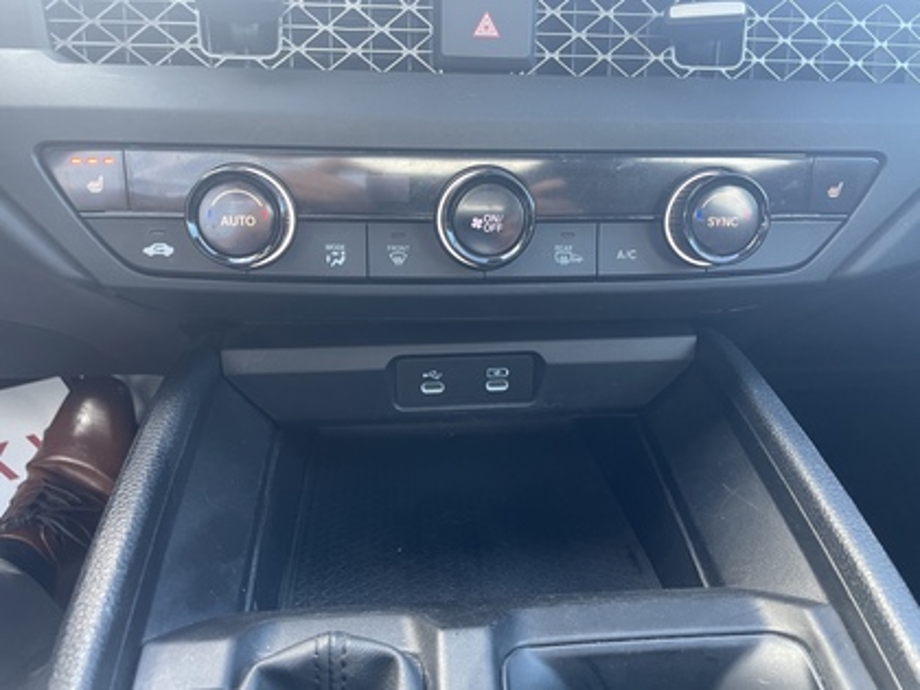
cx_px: 460
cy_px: 345
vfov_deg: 53.1
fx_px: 691
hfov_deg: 67.3
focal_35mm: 26
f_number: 1.6
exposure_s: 1/60
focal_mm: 4.2
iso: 200
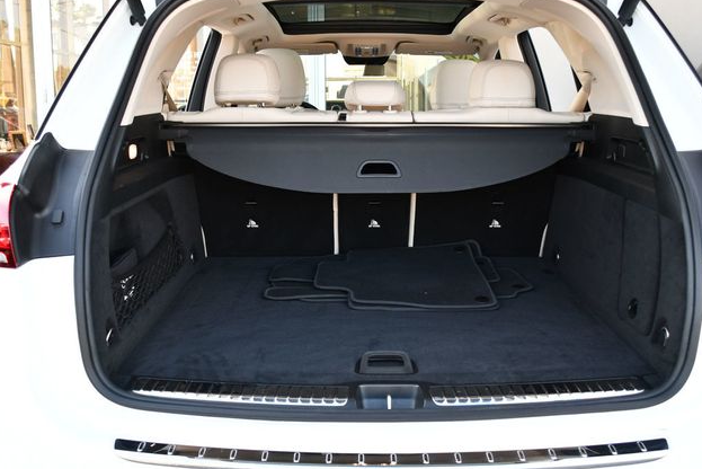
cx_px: 347
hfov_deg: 51.9
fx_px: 722
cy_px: 236
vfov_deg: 36.0
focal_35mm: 37
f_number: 4
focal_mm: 18
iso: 400
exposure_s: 1/250
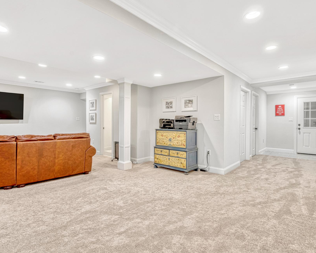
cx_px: 151
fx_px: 178
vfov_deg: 70.9
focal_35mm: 19
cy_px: 126
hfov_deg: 83.2
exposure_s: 1/13
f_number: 7.1
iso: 1250
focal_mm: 16
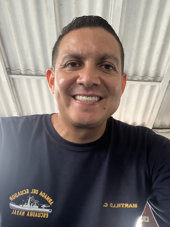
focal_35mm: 30
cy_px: 114
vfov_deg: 60.0
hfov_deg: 46.8
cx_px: 85
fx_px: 196
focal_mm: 2.71
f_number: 2.2
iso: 400
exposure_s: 1/50
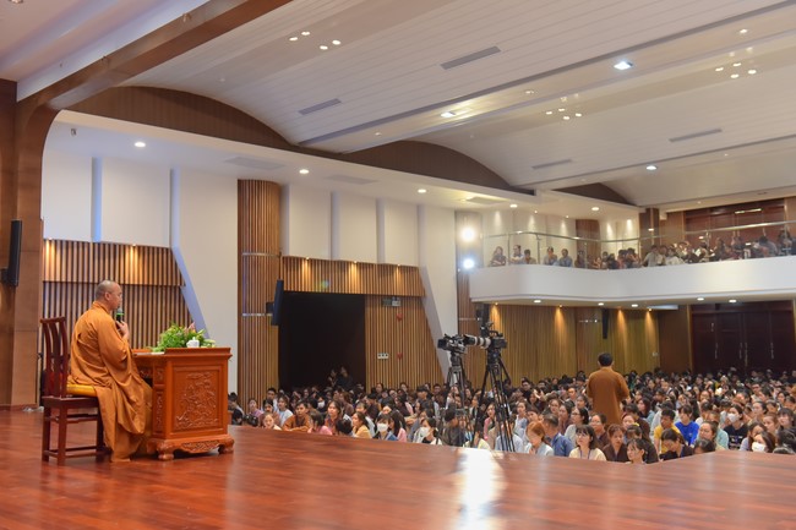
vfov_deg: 35.0
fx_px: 840
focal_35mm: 38
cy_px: 265
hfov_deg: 50.7
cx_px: 398
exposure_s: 1/80
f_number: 4.5
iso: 1250
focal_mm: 38
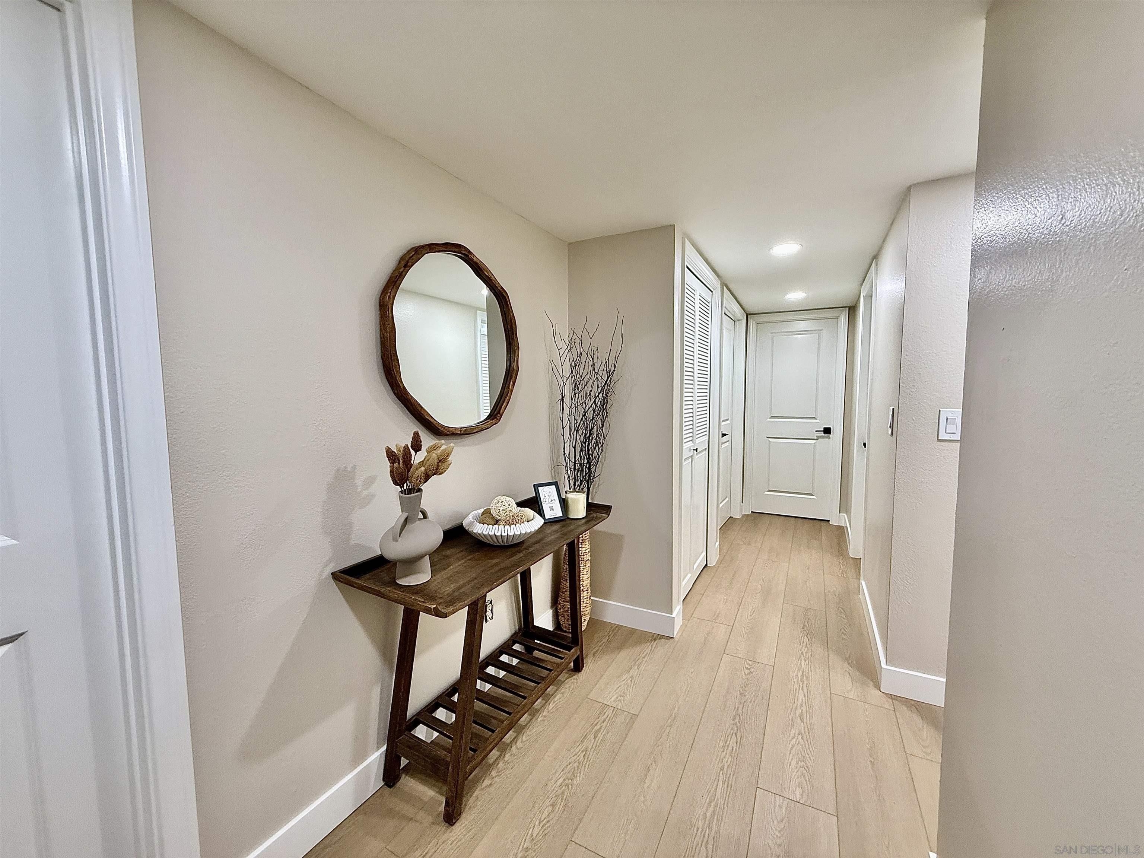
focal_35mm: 14
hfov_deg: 102.1
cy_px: 429
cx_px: 572
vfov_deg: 85.7
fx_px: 463
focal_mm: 2.22
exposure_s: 1/60
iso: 200
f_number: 2.2
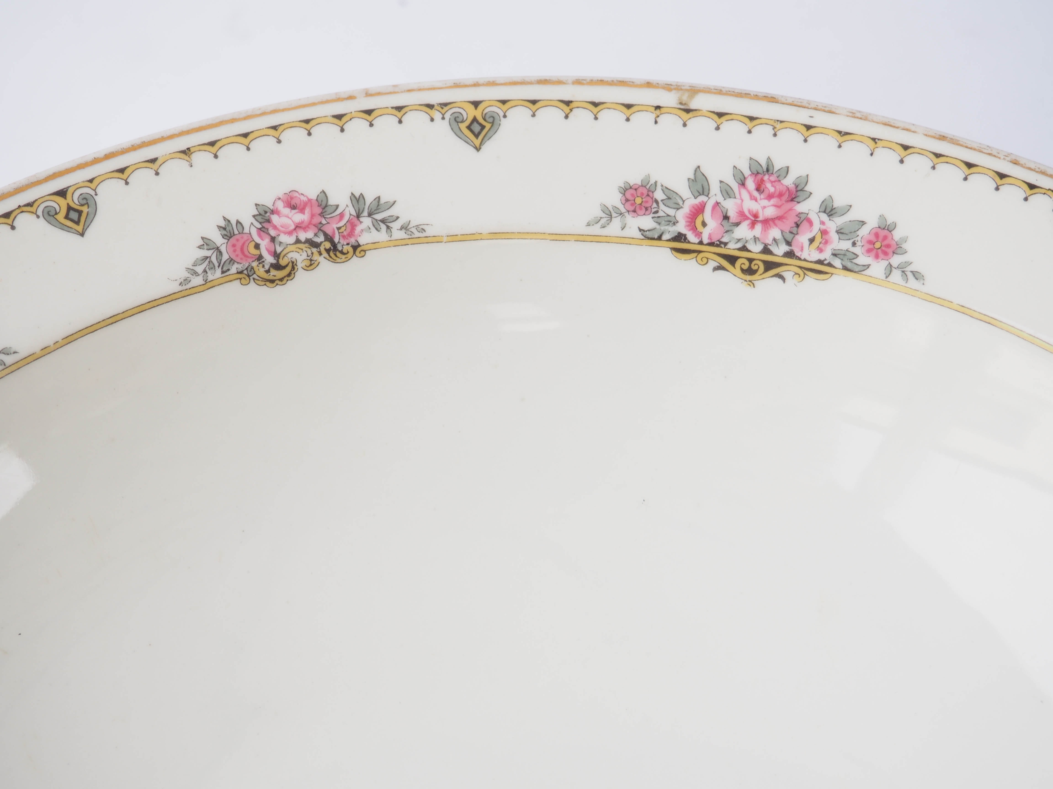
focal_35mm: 64
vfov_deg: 22.9
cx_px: 526
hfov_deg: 30.3
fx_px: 1947
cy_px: 394
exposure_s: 1/100
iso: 200
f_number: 5.6
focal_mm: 32
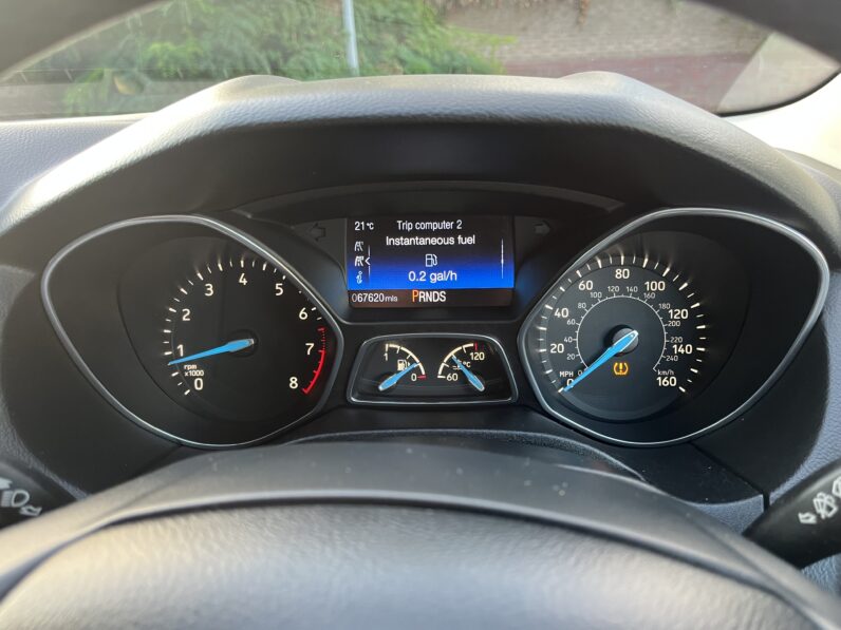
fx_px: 632
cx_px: 420
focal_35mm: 26
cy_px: 315
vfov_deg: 53.1
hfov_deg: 67.3
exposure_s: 1/60
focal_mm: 5.1
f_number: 1.6
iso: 200
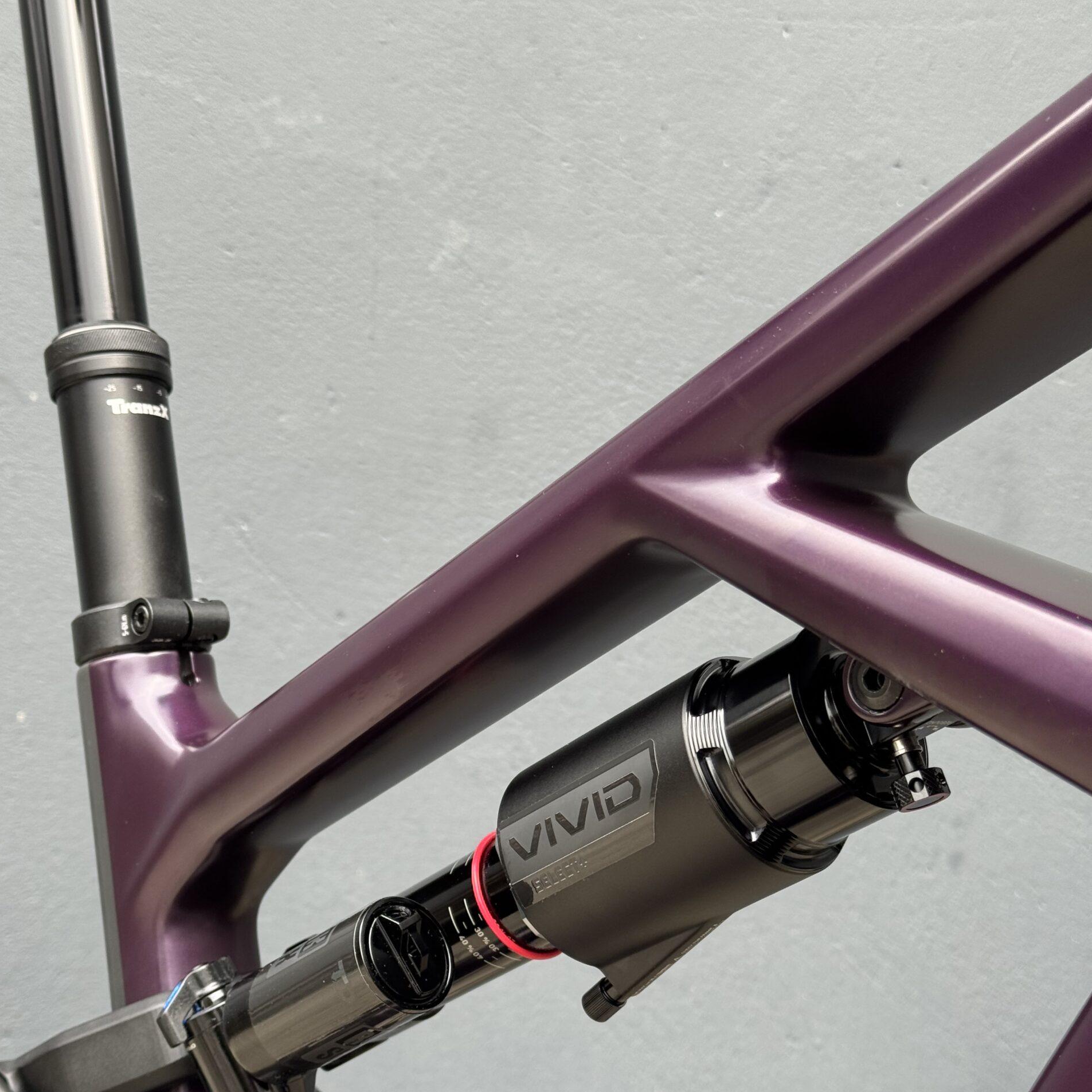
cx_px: 546
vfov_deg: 29.9
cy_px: 688
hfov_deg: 30.0
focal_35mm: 57
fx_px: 2034
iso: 80
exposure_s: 1/121
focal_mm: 6.76
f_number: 1.78
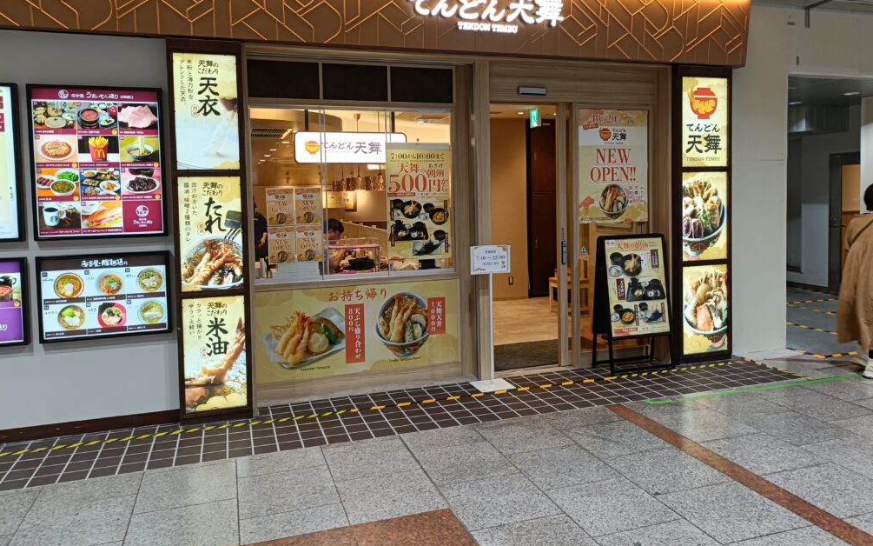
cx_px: 442
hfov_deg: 68.4
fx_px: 642
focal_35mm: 27
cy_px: 222
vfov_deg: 45.8
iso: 160
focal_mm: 4.7
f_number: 1.7
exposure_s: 1/50
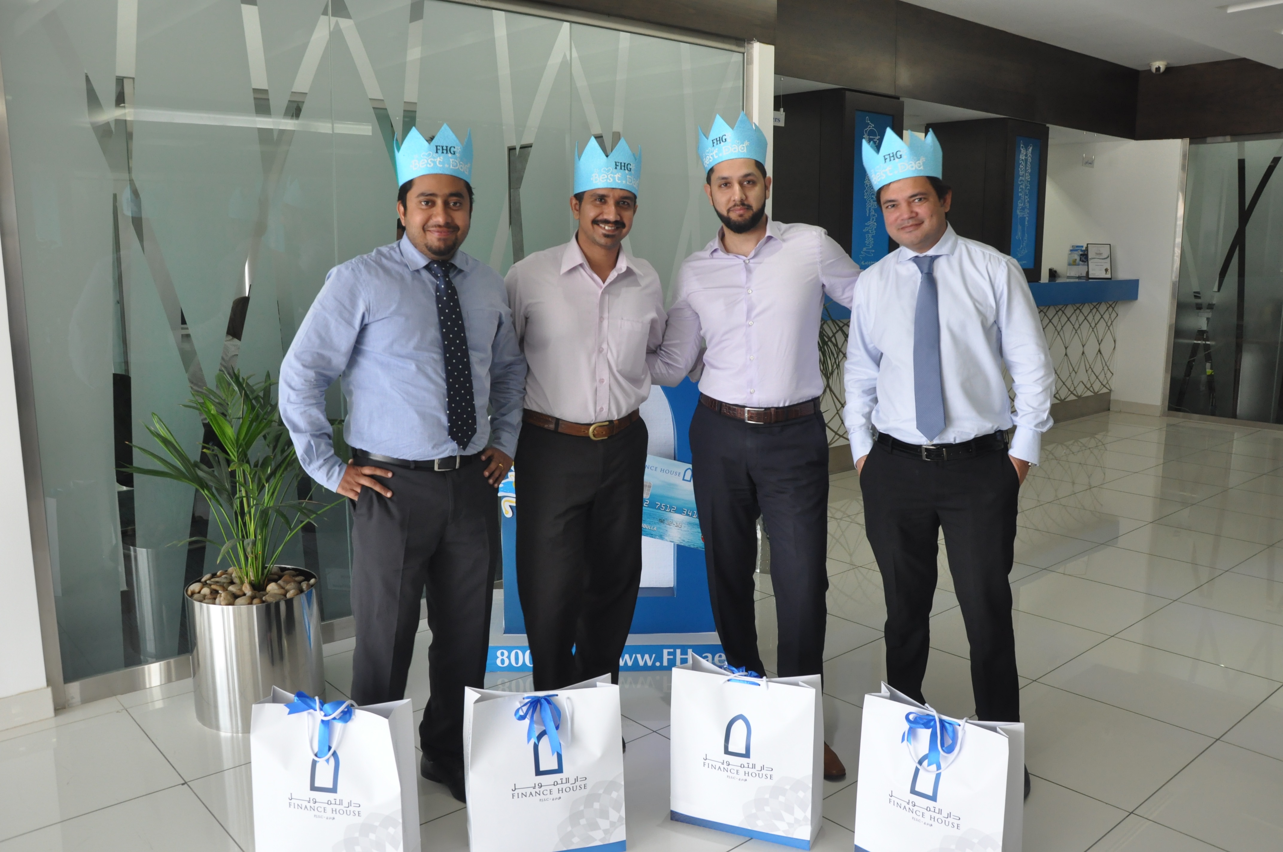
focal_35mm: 27
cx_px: 642
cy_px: 426
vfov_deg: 47.8
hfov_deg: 67.4
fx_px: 961
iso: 800
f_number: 7.1
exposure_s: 1/50
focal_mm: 18
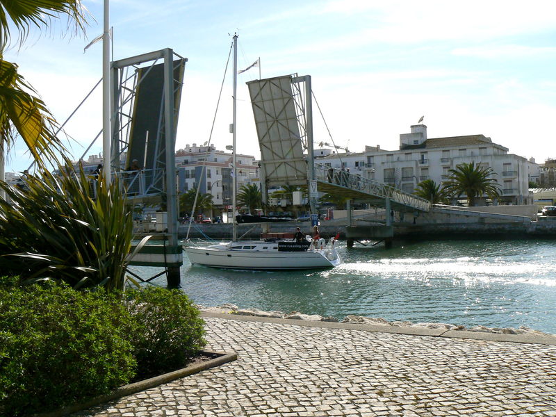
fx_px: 578
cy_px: 208
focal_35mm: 36
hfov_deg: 51.4
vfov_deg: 39.7
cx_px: 278
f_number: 8
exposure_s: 1/500
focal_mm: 6
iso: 80
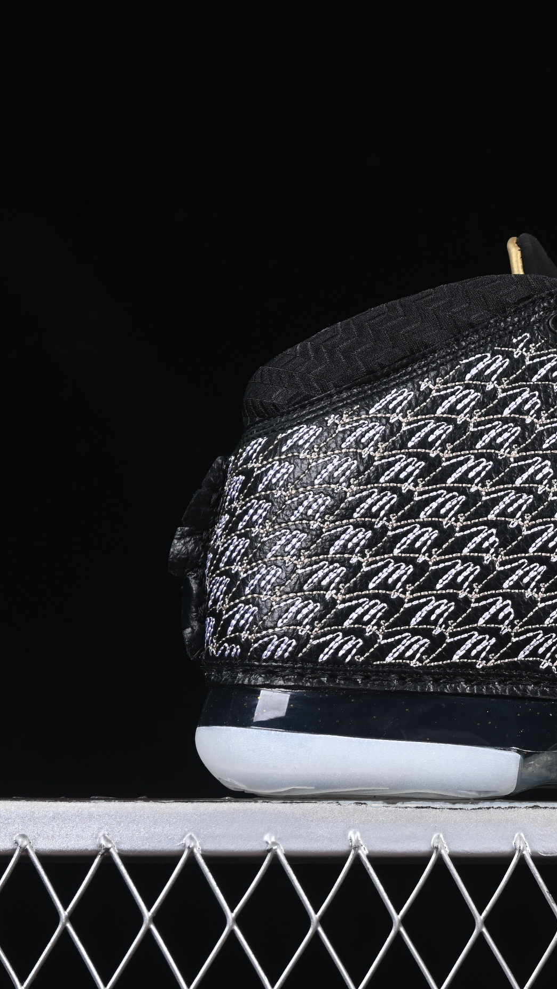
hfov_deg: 10.1
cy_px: 494
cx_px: 739
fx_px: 3098
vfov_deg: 18.2
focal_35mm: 118
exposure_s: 1/50
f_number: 6.3
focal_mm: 50
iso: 160
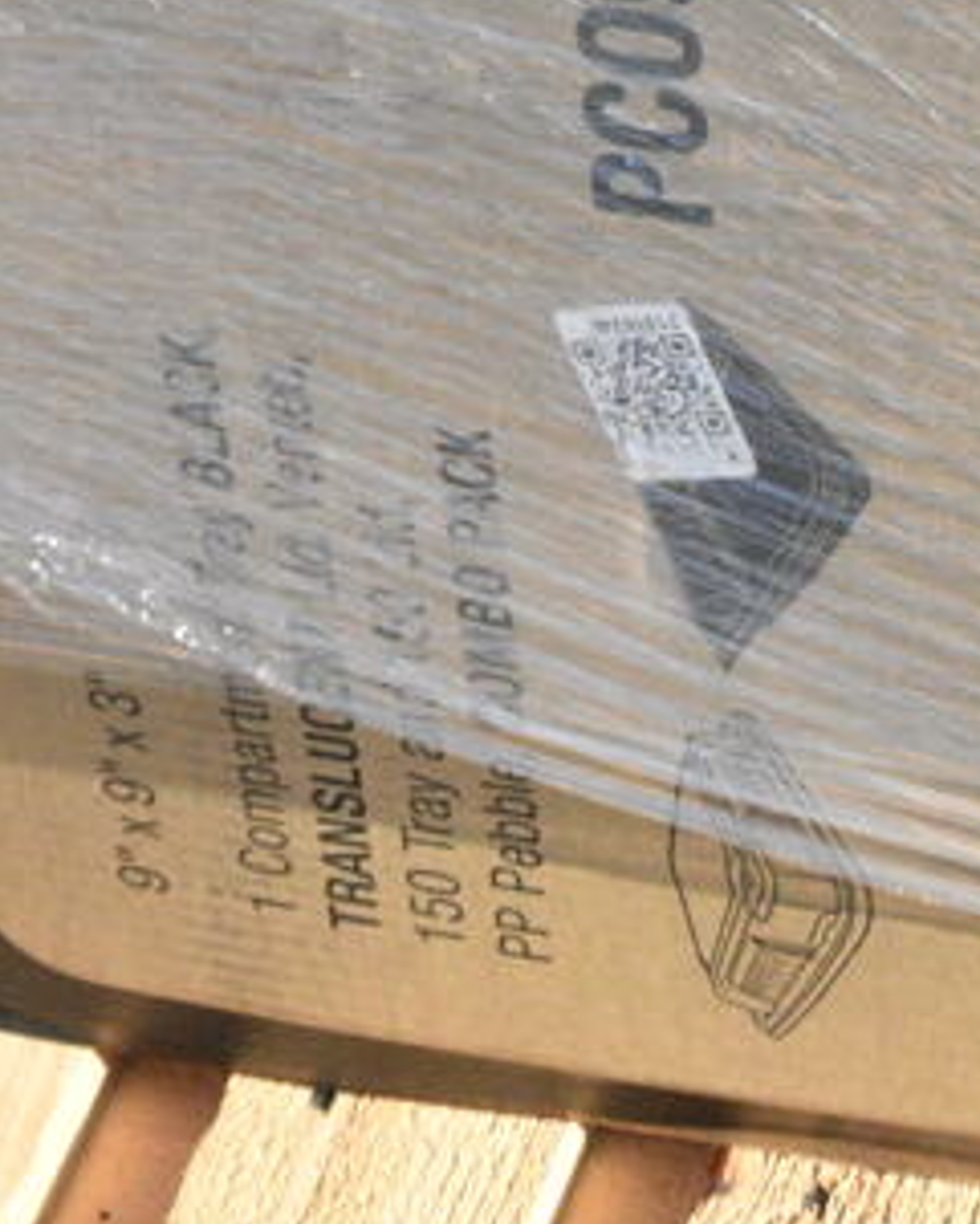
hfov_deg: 9.0
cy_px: -352
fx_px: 6197
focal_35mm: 171
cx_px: 777
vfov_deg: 11.0
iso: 6400
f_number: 14
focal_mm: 40
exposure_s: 1/1250
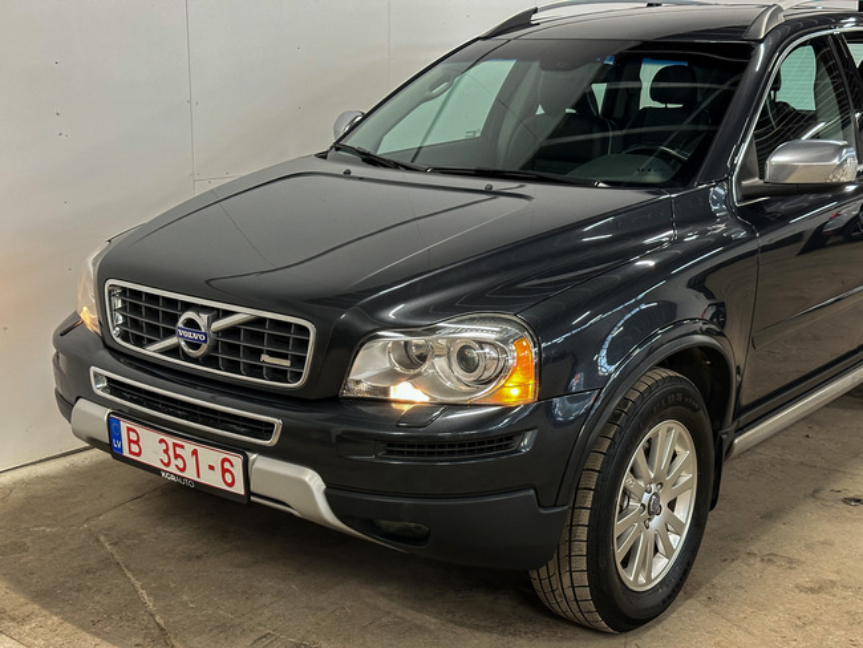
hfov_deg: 39.6
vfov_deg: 30.3
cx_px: 432
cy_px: 324
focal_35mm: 48
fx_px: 1197
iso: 250
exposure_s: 1/50
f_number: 1.78
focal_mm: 6.86
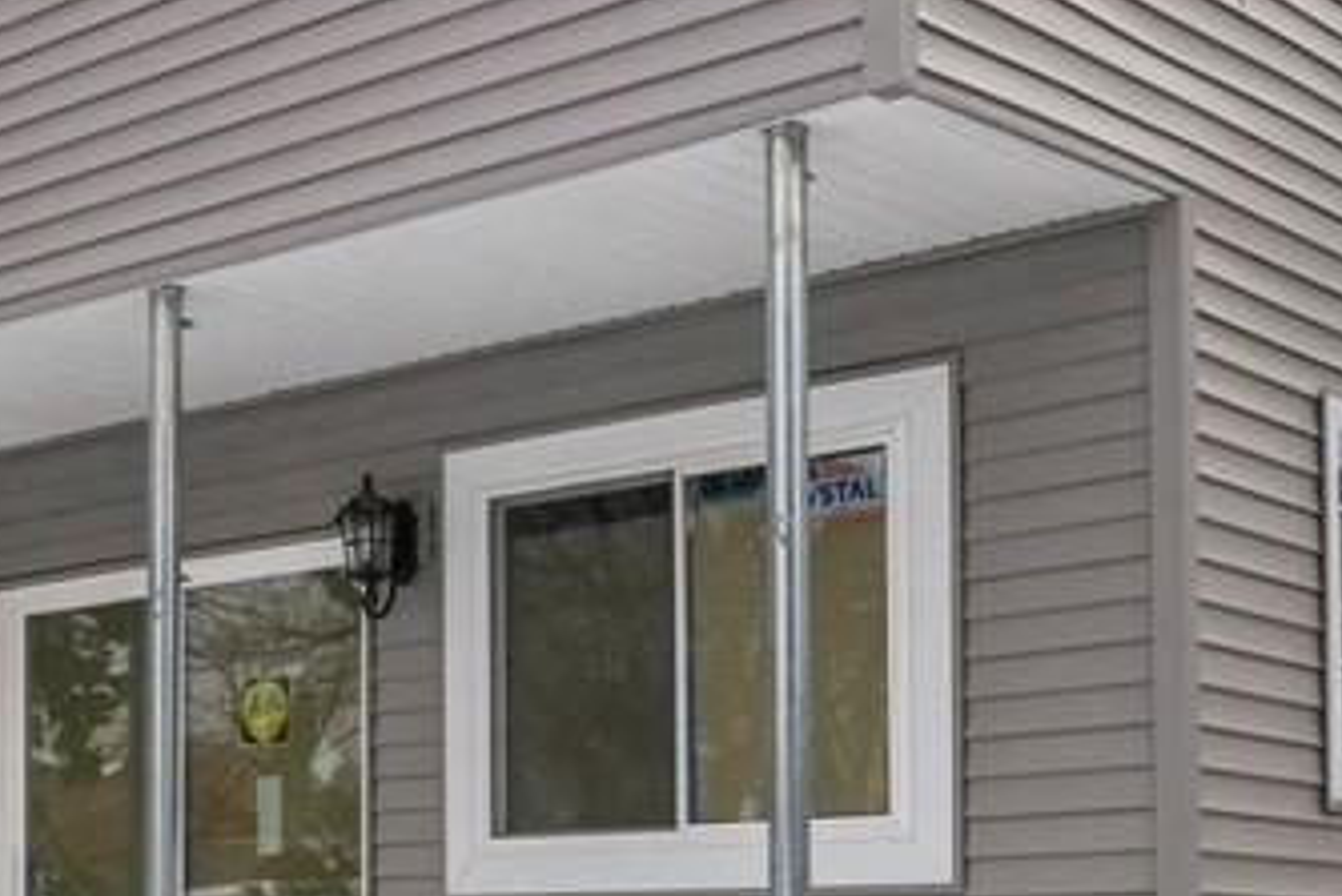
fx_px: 2499
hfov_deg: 29.0
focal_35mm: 67
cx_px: 161
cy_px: 671
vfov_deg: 20.2
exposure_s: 1/640
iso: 400
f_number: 11
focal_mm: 14
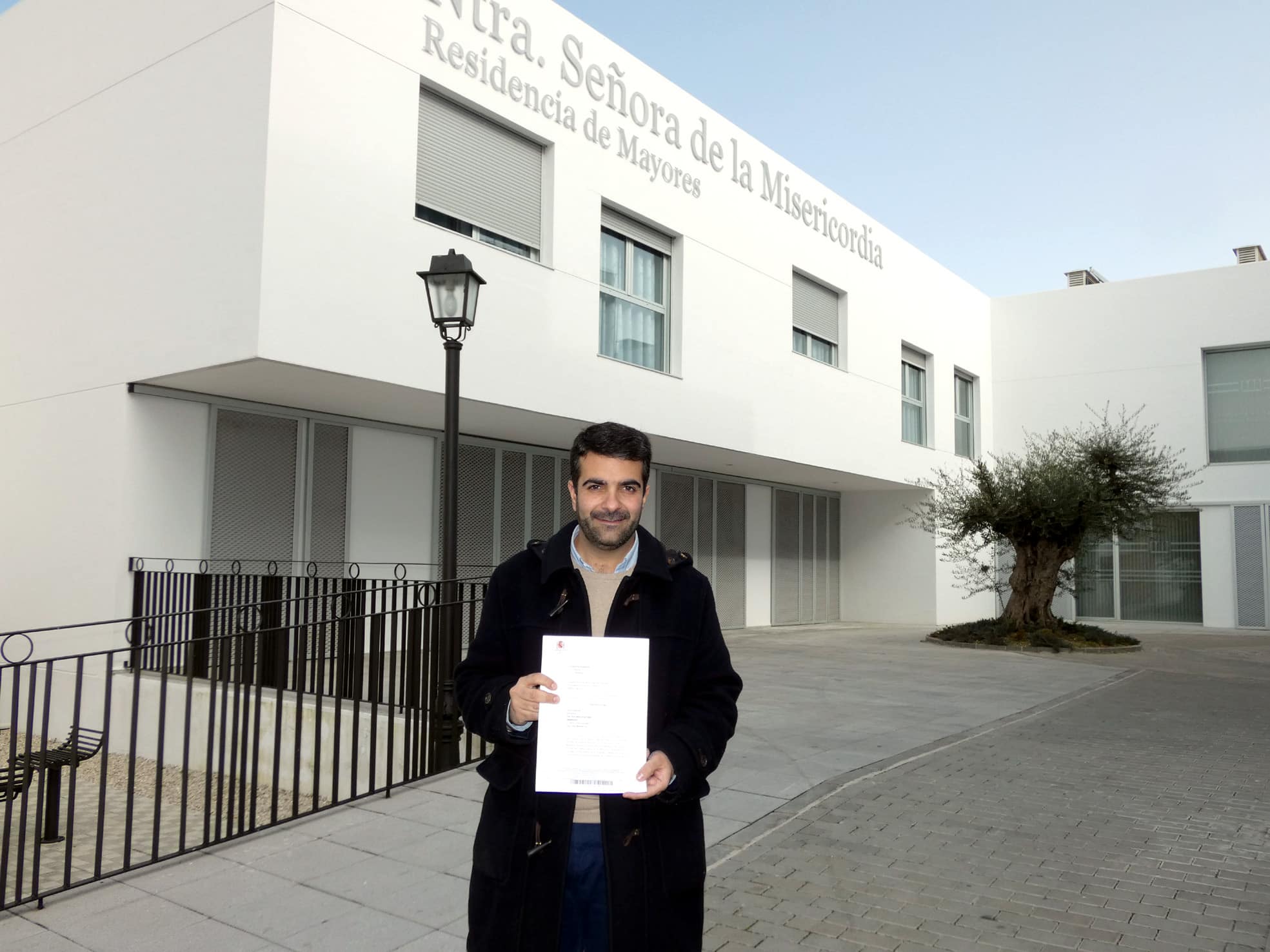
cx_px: 635
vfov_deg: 49.7
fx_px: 1027
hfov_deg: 63.5
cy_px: 476
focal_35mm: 28
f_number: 3.2
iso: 80
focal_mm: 5
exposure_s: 1/640
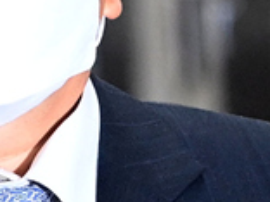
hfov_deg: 3.9
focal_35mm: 512
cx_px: -19
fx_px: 3994
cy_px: 14
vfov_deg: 2.9
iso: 4000
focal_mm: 130
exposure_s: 1/500
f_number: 4
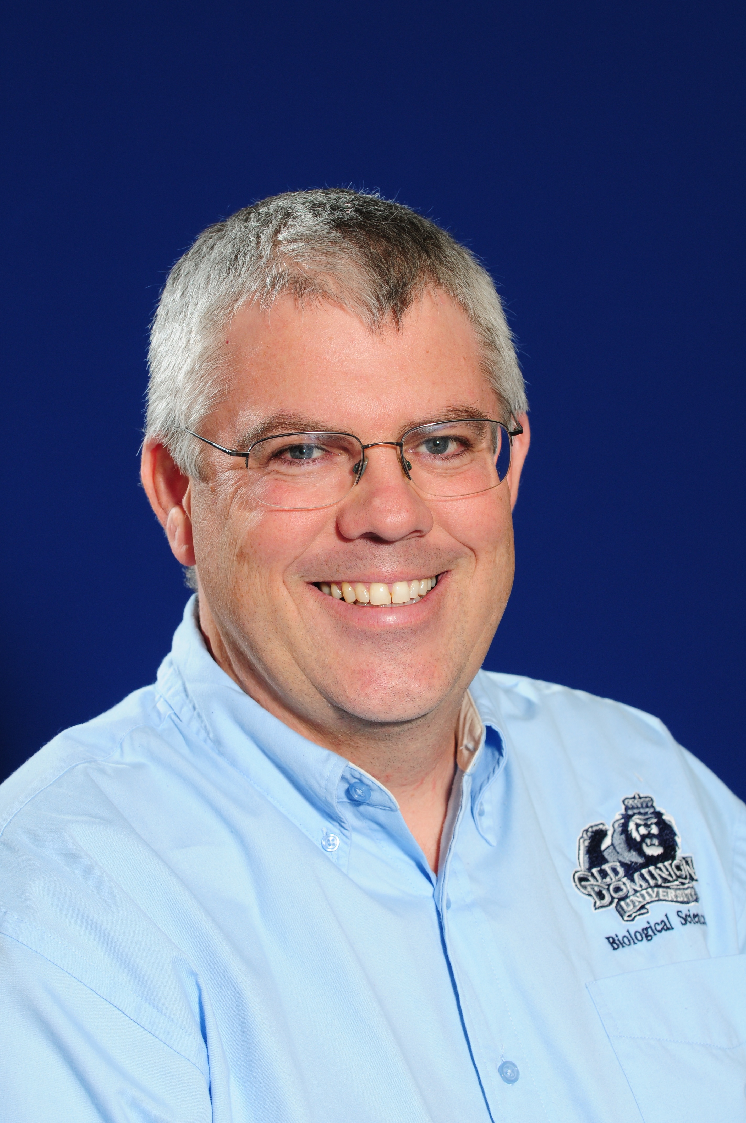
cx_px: 373
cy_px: 562
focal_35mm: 147
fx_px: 4581
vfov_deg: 14.0
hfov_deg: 9.3
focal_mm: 98
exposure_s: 1/60
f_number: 5
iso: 200
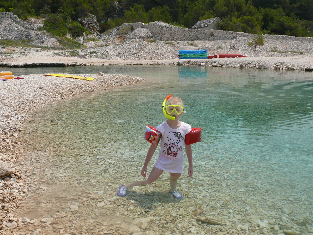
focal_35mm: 37
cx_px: 156
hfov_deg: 50.1
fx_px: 335
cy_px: 118
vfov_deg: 38.7
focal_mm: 7.9
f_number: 5.6
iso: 100
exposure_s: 1/250
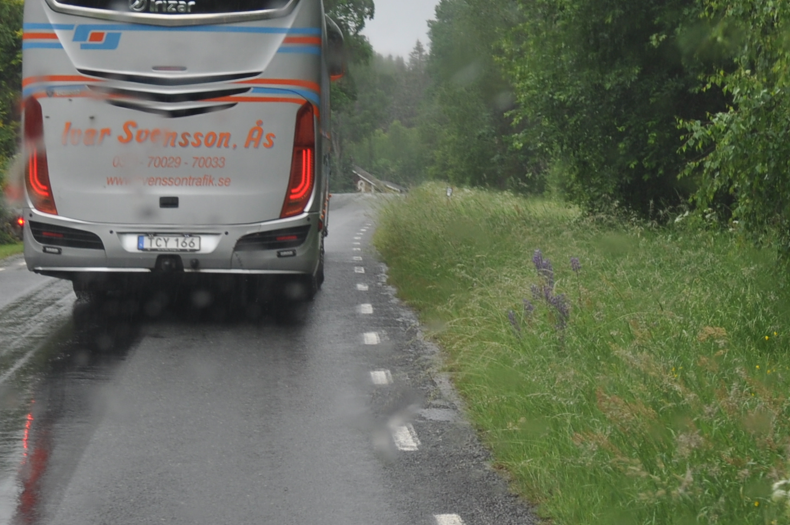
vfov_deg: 14.1
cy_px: 221
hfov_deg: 21.0
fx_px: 2126
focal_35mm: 97
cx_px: 536
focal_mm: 22
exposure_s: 1/100
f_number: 5
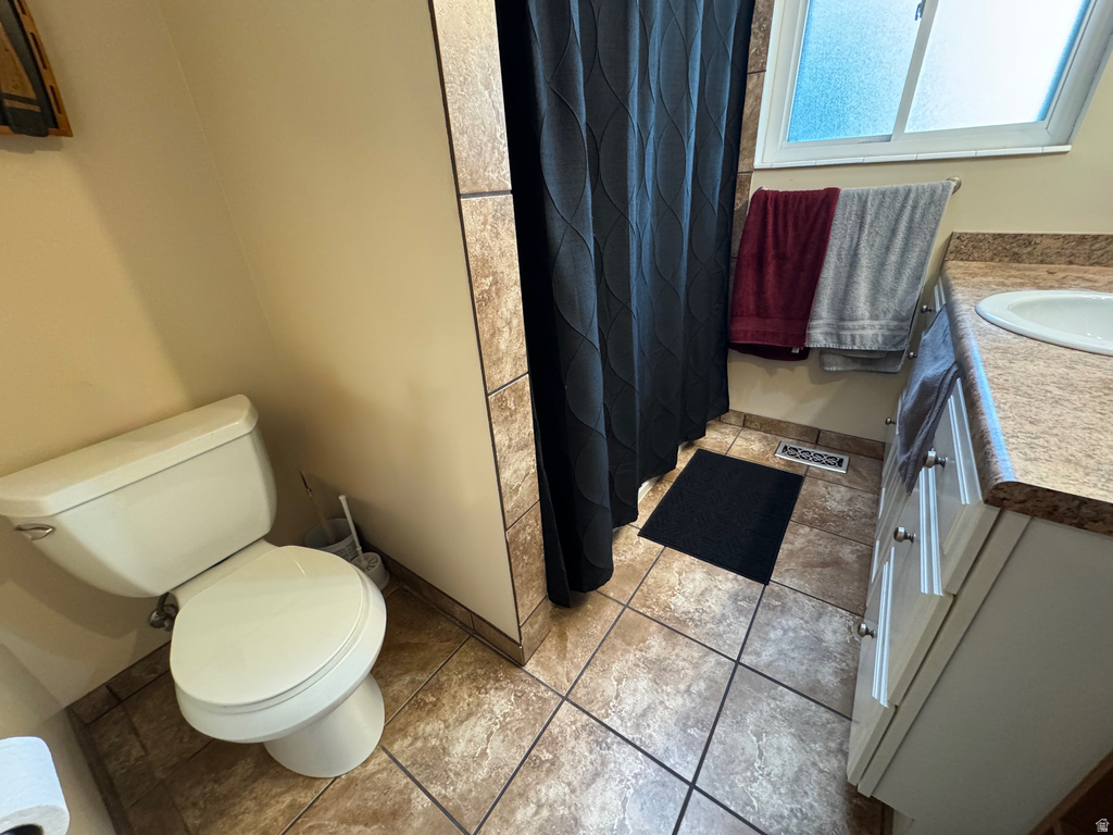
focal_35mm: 14
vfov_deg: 85.7
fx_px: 450
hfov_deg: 102.1
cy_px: 418
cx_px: 556
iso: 640
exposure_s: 1/60
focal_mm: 2.22
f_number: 2.2
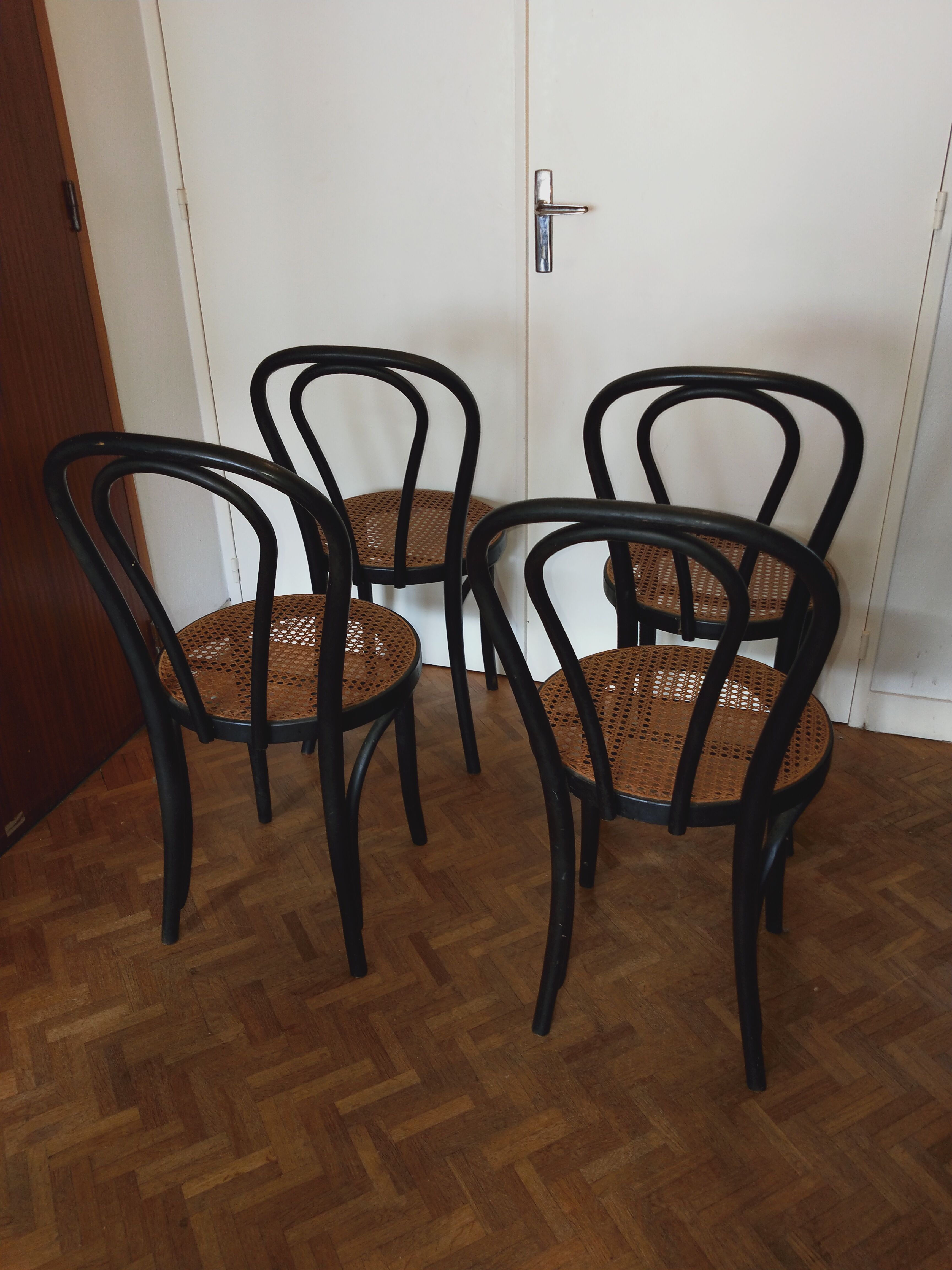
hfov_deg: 58.9
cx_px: 476
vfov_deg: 73.9
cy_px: 635
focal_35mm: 23
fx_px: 843
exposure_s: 1/50
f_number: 1.7
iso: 116
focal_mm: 3.99
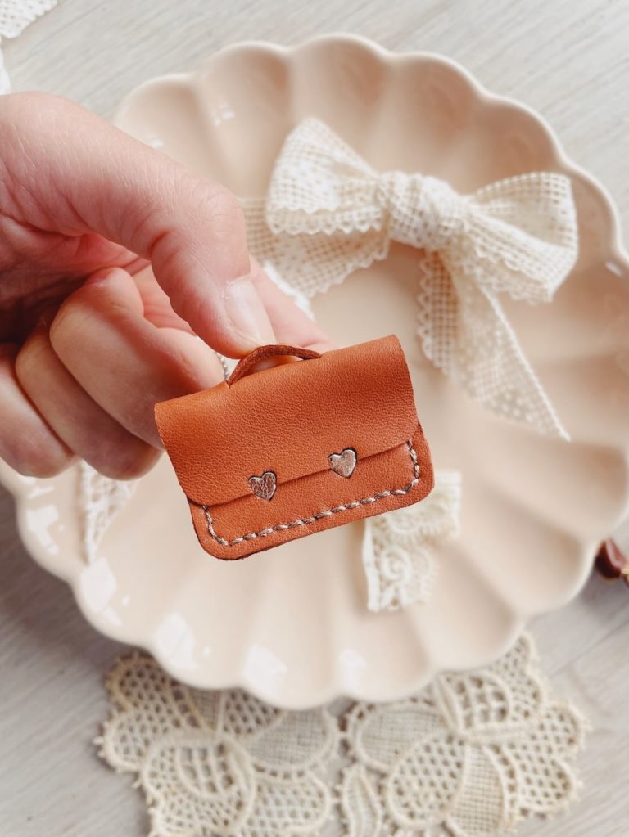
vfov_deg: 67.3
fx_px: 630
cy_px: 418
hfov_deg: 53.1
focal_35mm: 26
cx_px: 314
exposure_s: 1/194
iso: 40
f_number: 1.6
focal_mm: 4.2
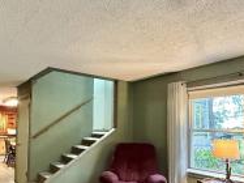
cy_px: 112
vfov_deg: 46.4
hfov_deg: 59.2
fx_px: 211
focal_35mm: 30
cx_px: 91
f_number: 2.2
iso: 1000
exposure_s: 1/40
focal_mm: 2.22
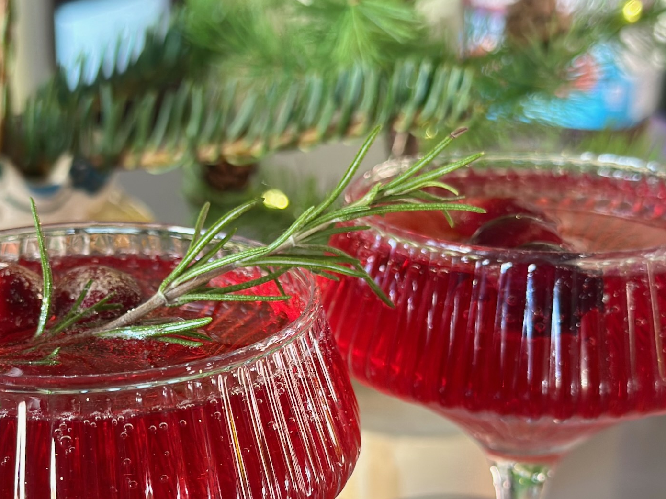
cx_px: 255
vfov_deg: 21.2
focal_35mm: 69
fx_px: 1327
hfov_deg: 28.1
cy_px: 357
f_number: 1.78
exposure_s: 1/60
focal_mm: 6.86
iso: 320
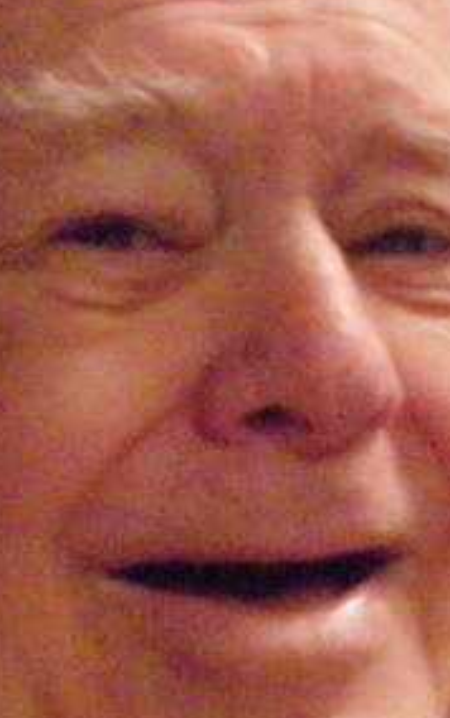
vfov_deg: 7.6
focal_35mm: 275
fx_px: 5385
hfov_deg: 4.8
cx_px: 468
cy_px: 695
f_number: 3.5
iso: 800
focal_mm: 12.7
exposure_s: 1/50
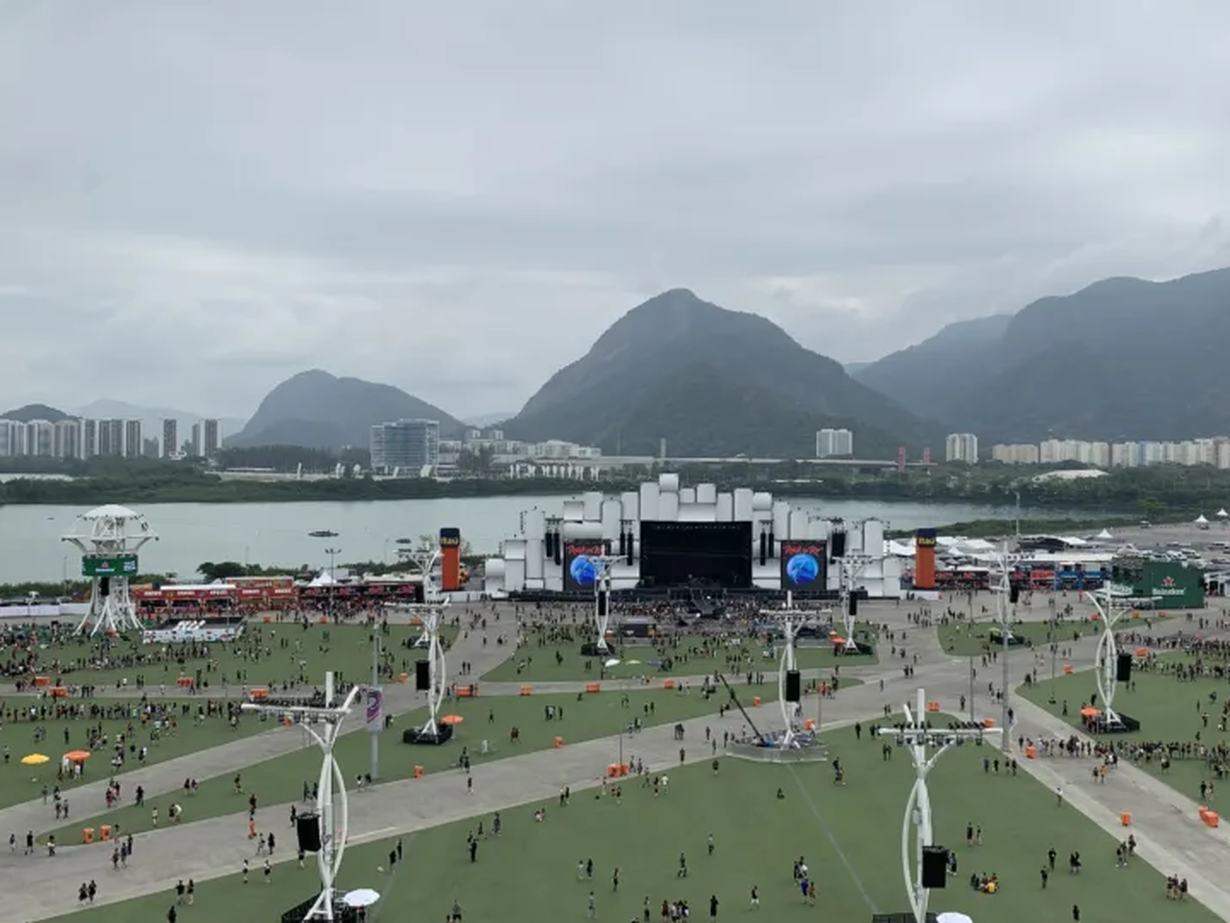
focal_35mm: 37
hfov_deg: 50.0
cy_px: 453
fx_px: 1315
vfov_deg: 38.7
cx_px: 706
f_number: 1.8
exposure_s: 1/1812
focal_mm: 4.25
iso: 25
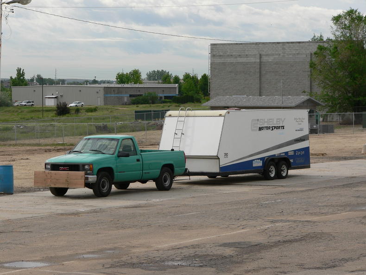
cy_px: 138
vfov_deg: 11.1
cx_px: 183
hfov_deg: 14.7
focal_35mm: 134
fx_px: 1417
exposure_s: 1/500
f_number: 4.6
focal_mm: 22.4
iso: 80
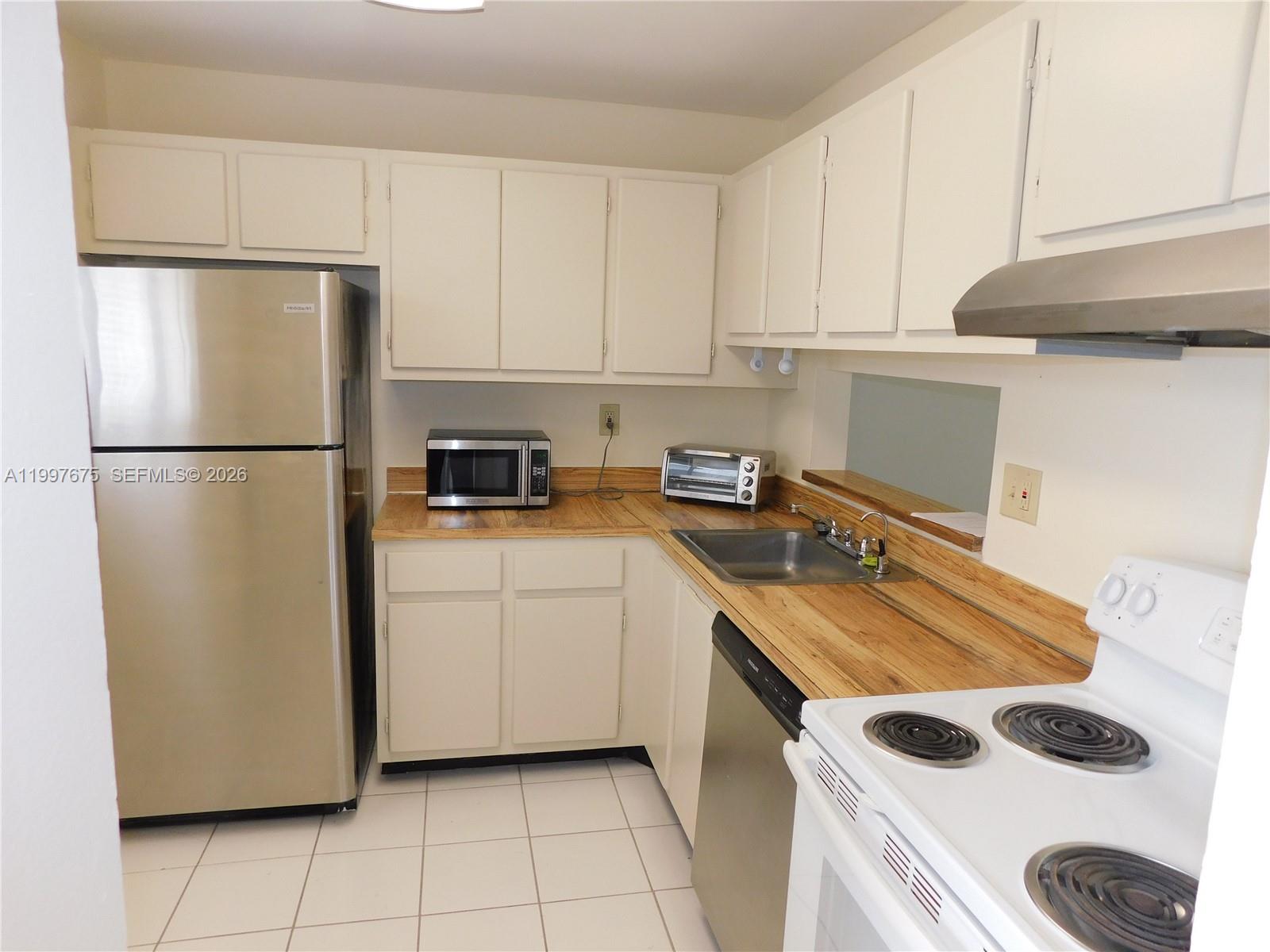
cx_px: 635
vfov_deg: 58.9
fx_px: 844
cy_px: 476
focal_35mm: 23
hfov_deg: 73.9
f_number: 3
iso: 200
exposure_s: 1/30
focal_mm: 4
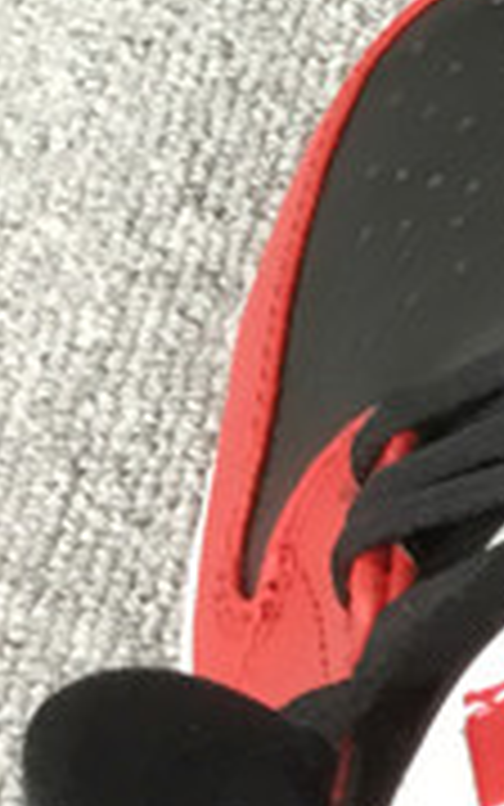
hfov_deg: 6.6
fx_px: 3623
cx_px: 1876
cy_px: 1020
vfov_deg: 12.3
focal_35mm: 165
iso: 40
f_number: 2.4
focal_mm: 3.3
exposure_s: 1/33
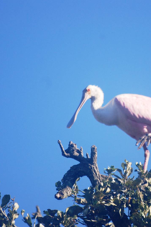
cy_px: 114
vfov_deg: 3.1
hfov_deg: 2.0
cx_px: 122
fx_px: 4247
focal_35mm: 675
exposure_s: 1/1000
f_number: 5.6
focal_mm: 300
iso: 400
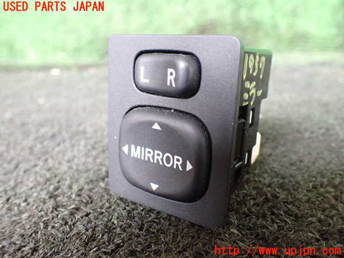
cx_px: 172
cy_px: 129
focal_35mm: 30
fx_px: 298
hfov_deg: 60.0
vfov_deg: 46.8
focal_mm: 5.4
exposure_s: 1/30
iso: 800
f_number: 2.3
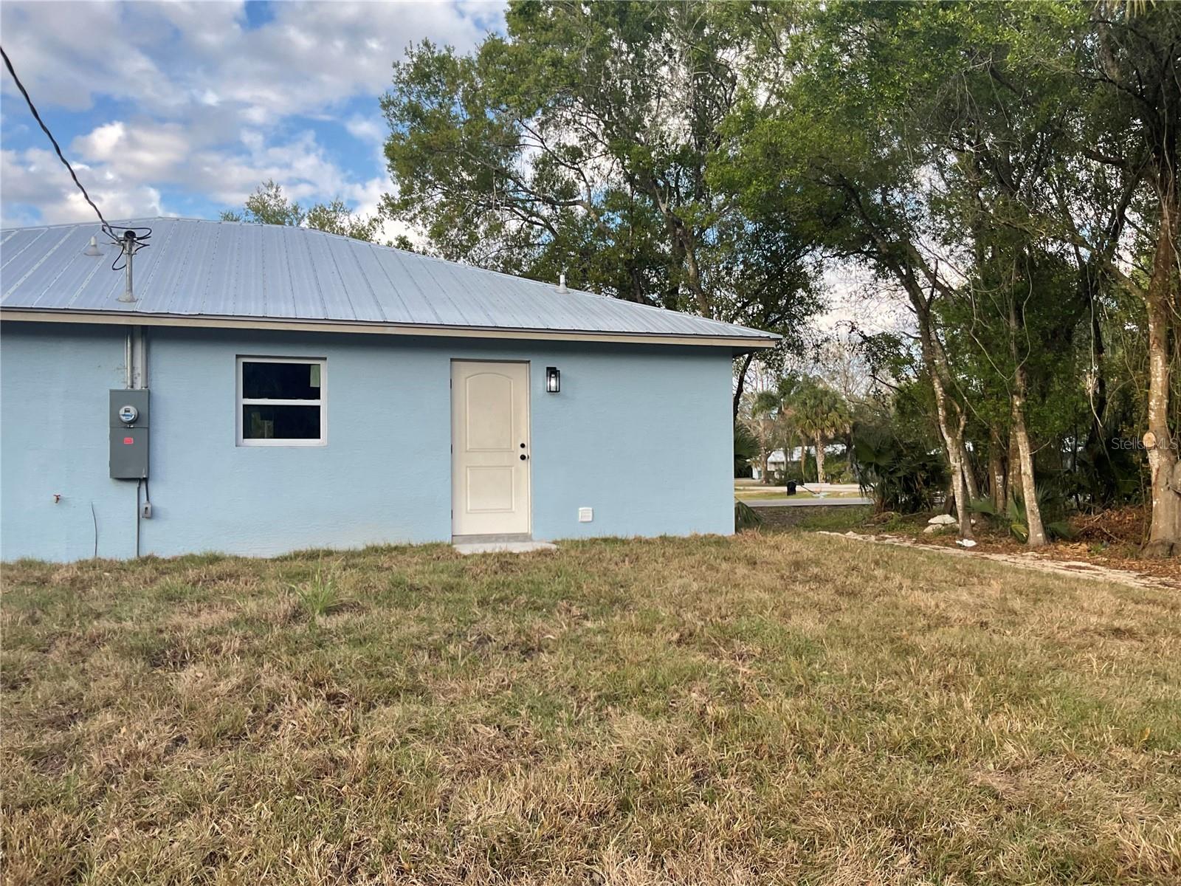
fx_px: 989
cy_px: 443
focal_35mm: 29
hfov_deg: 61.7
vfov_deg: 48.2
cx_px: 590
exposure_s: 1/202
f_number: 1.8
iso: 16
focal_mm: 3
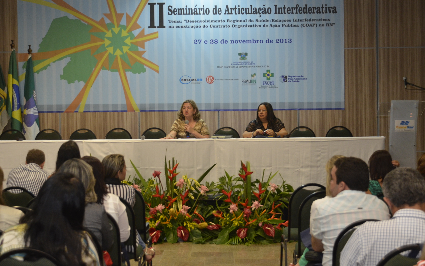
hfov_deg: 33.0
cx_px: 210
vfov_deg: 21.0
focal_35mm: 62
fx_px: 718
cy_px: 136
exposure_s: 1/45
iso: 1100
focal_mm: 40
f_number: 4.5
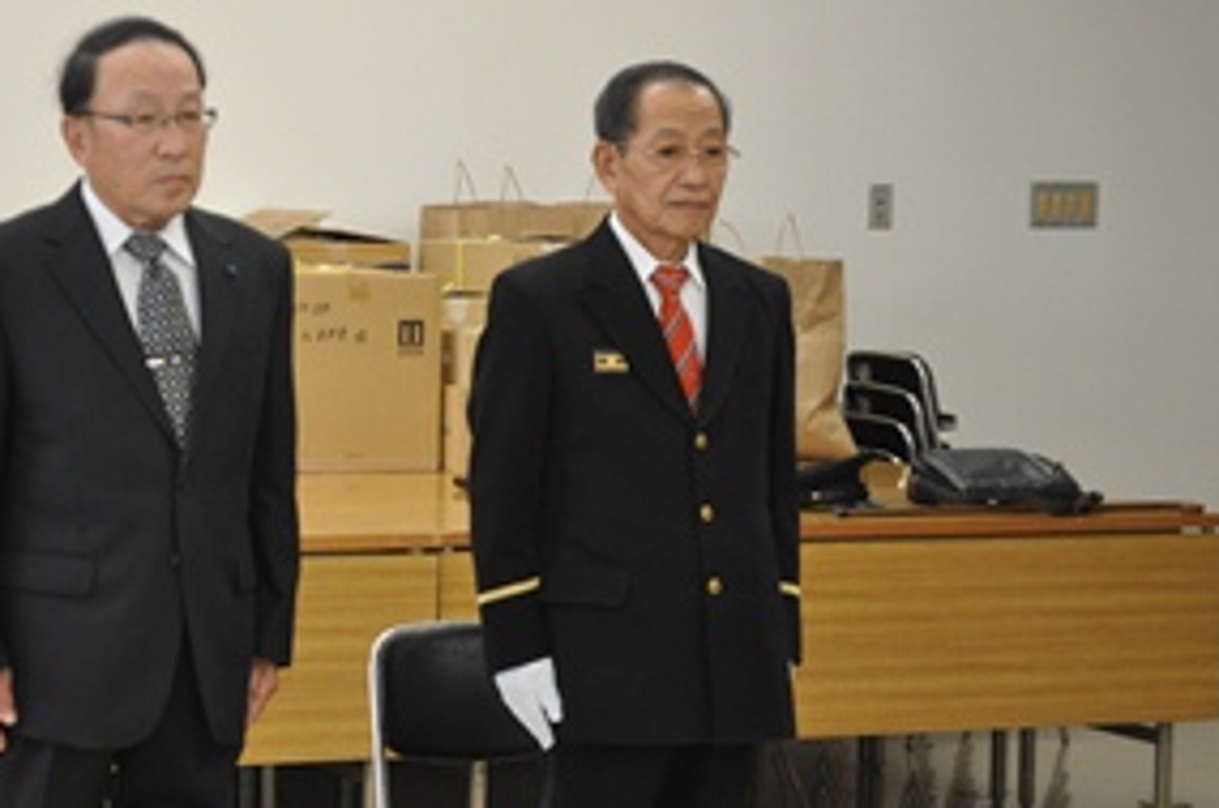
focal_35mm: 130
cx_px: 338
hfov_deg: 15.8
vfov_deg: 10.5
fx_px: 4387
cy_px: 530
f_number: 5.6
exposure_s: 1/80
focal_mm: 55
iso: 800
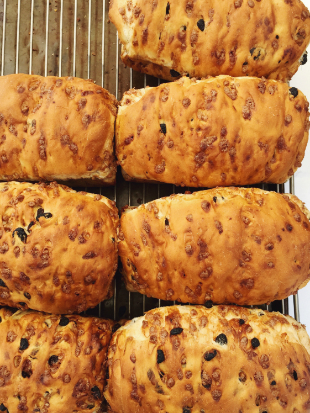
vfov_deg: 55.3
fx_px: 394
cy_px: 215
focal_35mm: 33
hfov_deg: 42.9
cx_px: 155
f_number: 2.2
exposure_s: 1/465
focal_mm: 4.15
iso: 32
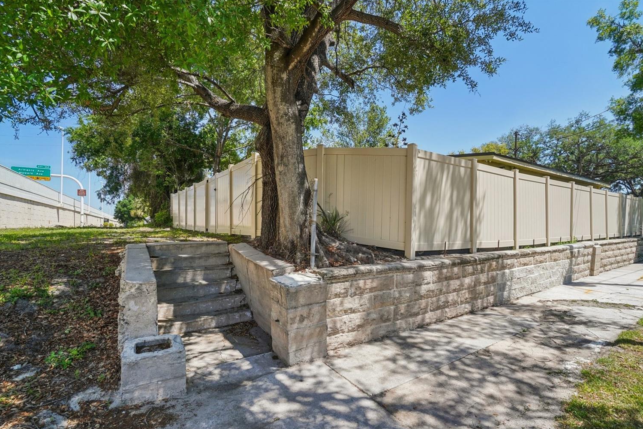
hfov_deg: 96.7
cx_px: 334
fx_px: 286
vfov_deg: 73.7
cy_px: 228
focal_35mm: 16
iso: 100
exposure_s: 1/125
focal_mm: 10
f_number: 8
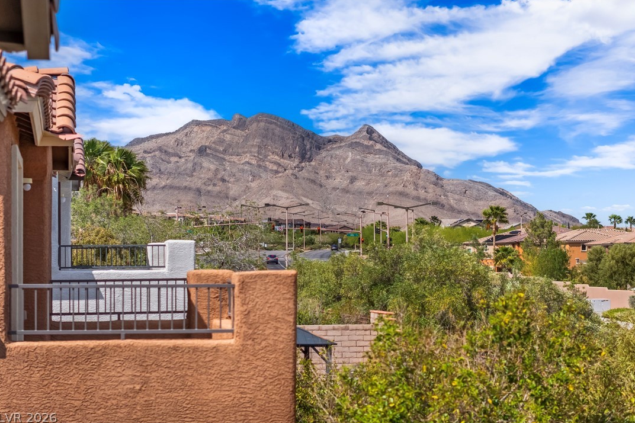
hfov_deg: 26.7
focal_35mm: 76
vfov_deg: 17.9
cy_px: 213
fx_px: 1340
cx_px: 316
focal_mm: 50
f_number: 2.8
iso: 200
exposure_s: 1/8000
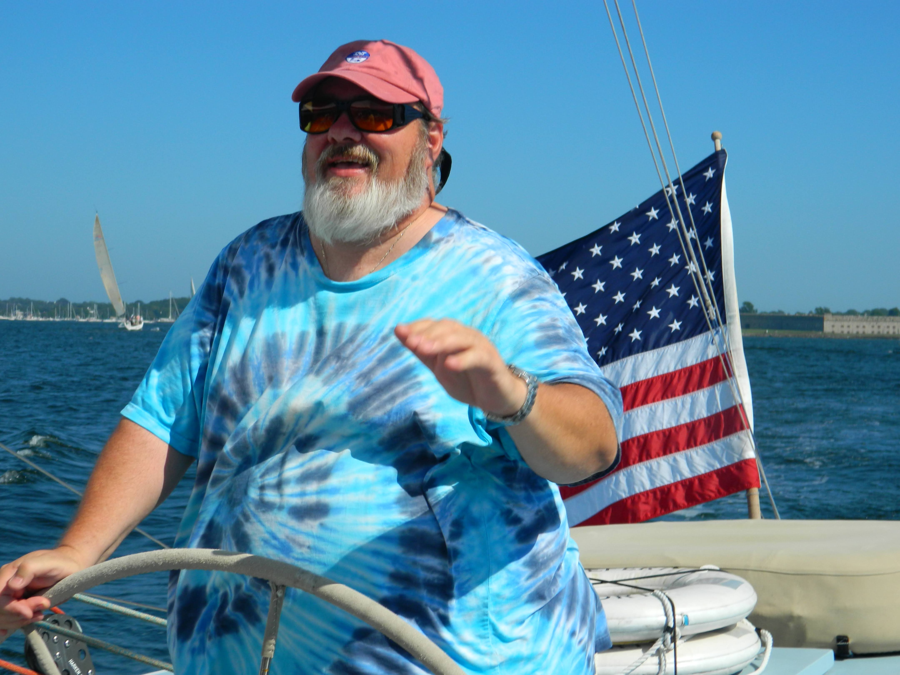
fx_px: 1820
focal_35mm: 70
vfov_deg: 21.0
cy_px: 338
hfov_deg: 27.8
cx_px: 450
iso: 80
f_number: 11.4
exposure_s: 1/160
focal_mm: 12.6
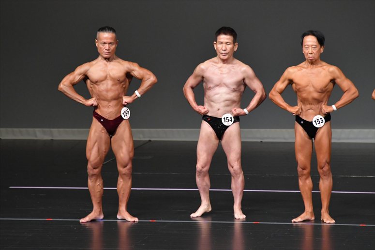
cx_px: 188
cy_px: 125
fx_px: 3592
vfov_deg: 4.0
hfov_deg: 6.0
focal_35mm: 345
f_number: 5.6
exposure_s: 1/400
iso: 4000
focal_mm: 230
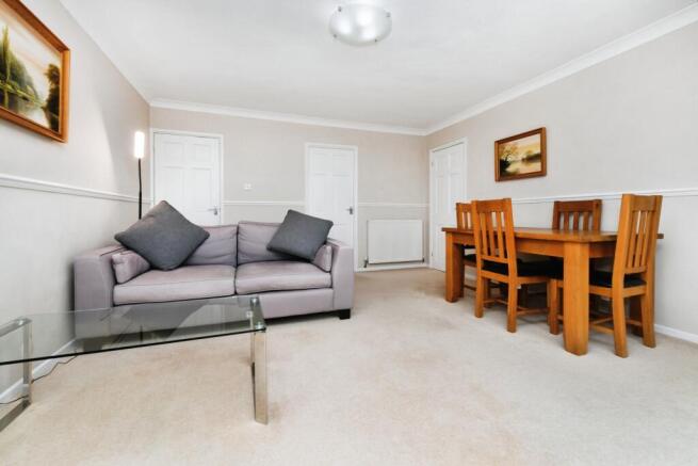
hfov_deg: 100.4
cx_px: 349
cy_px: 233
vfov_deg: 77.4
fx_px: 291
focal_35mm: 15
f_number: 10
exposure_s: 1/60
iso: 800
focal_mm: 15
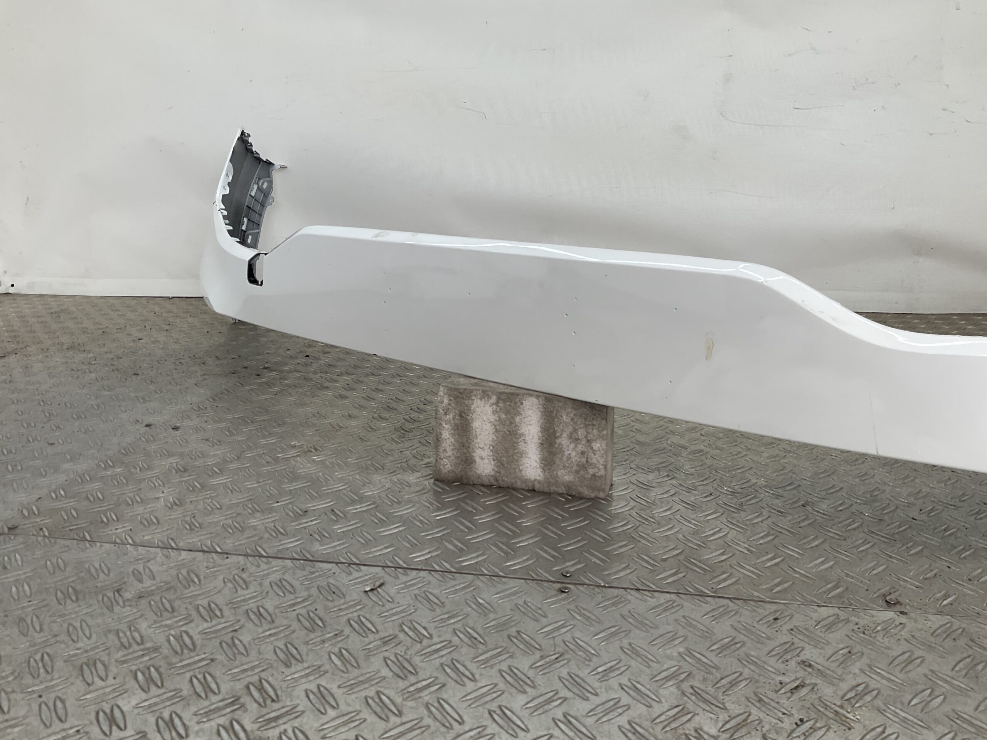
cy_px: 370
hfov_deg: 61.7
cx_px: 494
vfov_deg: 48.2
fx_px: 827
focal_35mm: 29
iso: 16
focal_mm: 3
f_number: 1.8
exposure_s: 1/238
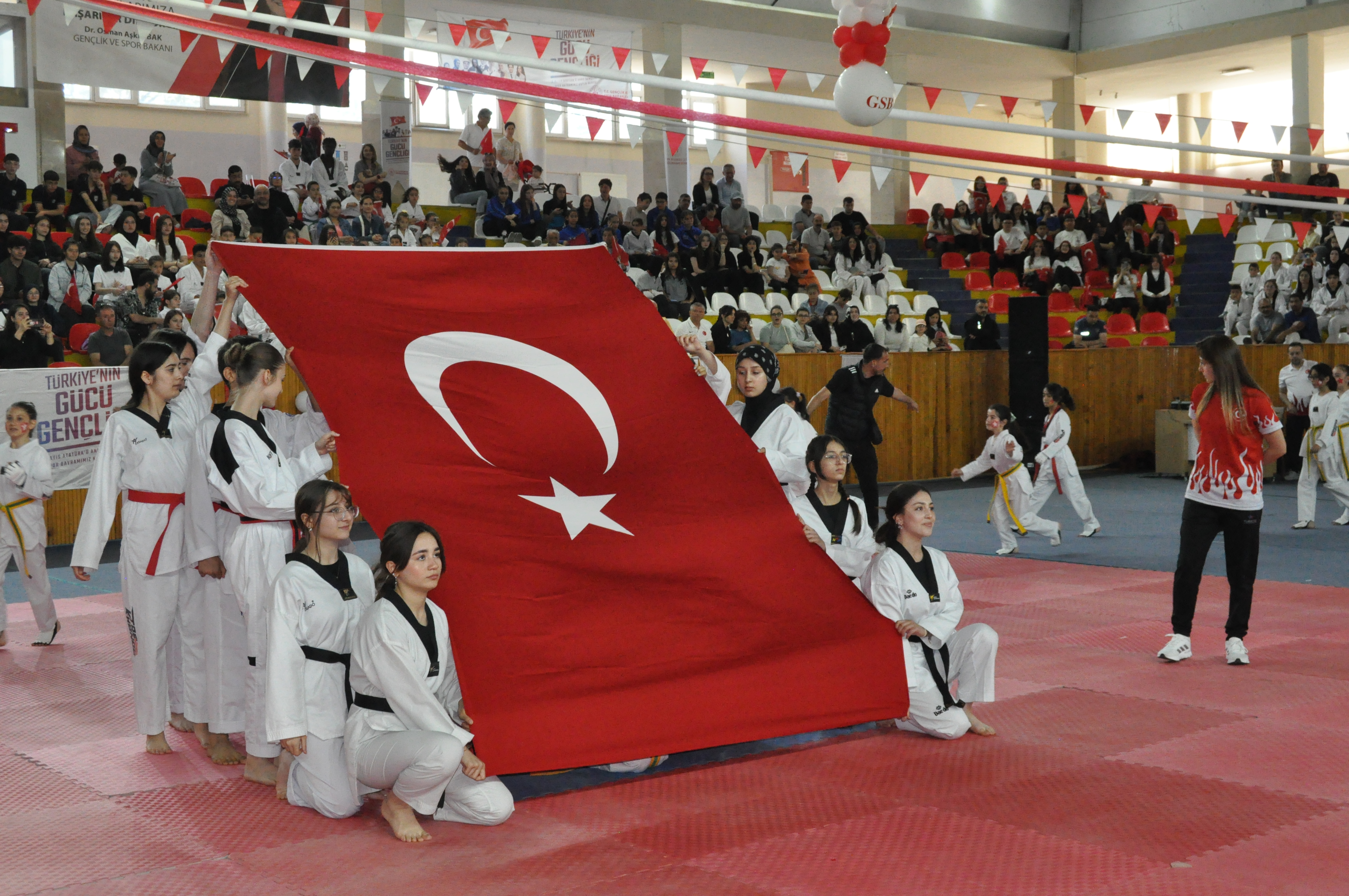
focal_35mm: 46
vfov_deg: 28.9
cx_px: 674
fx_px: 1740
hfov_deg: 42.4
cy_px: 448
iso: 3200
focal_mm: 31
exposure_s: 1/200
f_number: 9
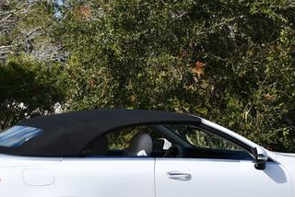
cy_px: 130
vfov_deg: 9.8
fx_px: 1148
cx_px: 146
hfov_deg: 14.6
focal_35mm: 140
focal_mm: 35
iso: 100
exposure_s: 1/320
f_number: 9
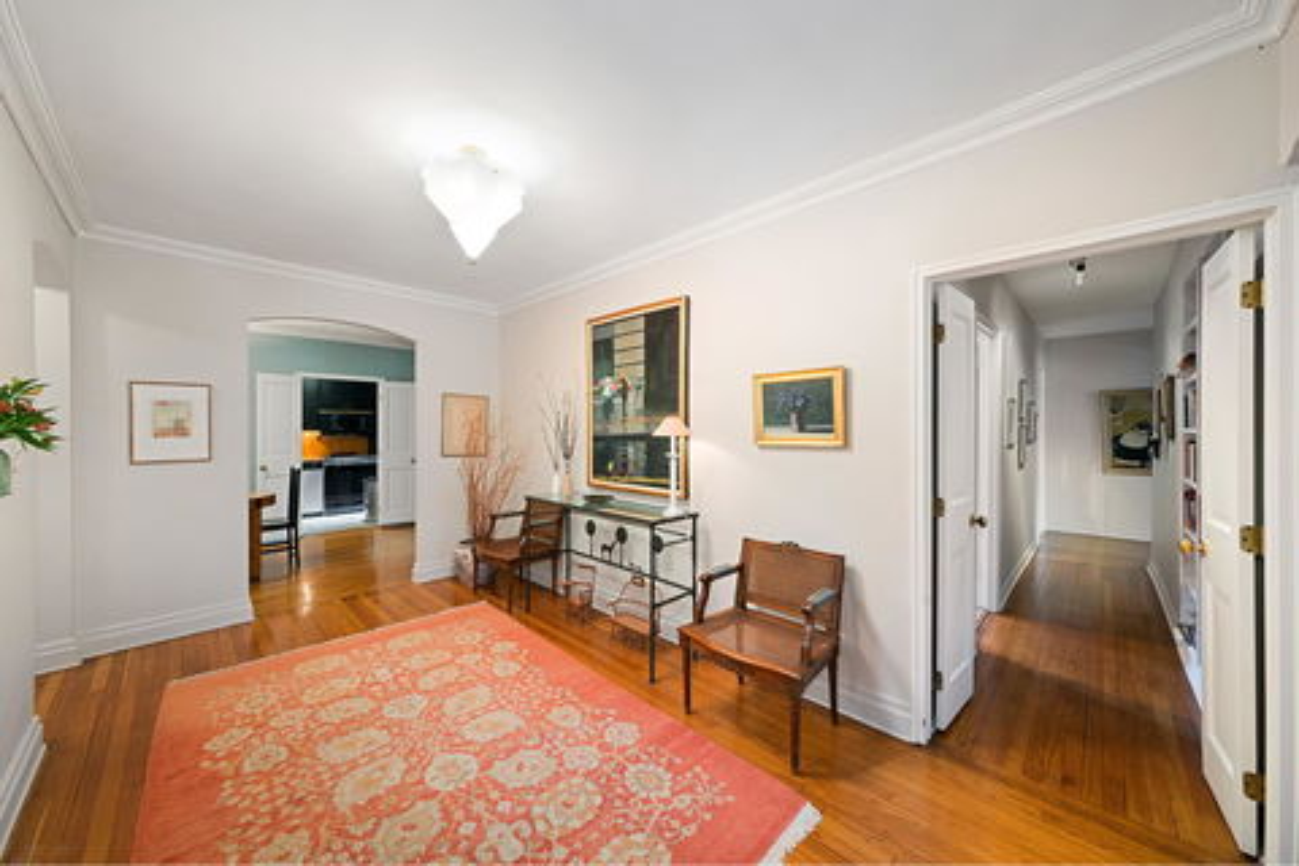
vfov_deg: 90.0
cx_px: 650
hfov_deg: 112.6
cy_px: 433
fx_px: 433
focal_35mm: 12
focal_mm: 12
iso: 320
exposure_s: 1/3
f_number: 10
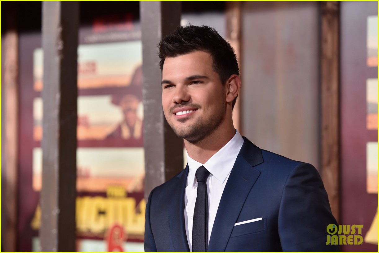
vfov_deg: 10.5
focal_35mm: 130
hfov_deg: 15.8
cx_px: 190
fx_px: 1368
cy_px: 126
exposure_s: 1/320
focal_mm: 130
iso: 500
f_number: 4.5
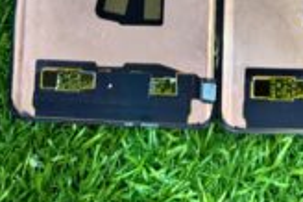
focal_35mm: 61
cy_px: -119
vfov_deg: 18.9
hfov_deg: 32.0
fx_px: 513
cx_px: 246
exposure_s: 1/100
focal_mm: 6.76
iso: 100
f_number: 1.78
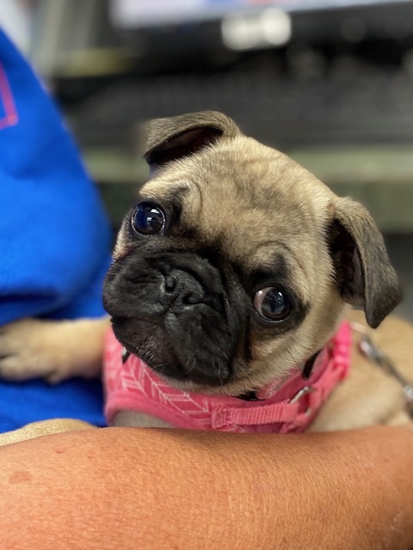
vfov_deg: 67.3
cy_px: 275
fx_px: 414
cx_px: 206
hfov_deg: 53.1
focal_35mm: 26
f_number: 1.8
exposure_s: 1/60
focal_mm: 4.25
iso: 250
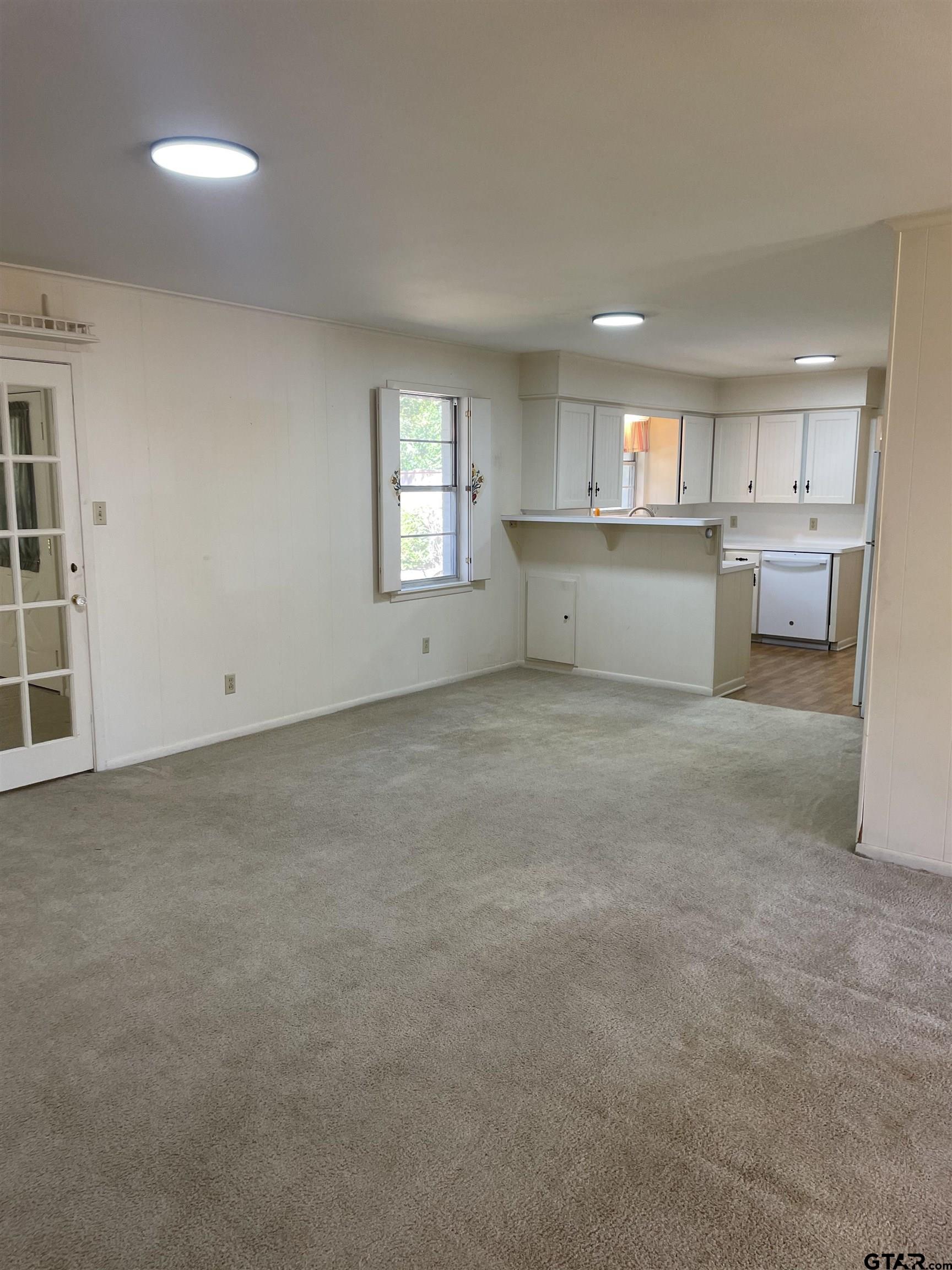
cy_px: 635
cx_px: 476
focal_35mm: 26
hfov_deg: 53.1
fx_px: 953
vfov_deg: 67.3
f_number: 1.6
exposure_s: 1/60
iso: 64
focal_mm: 4.2
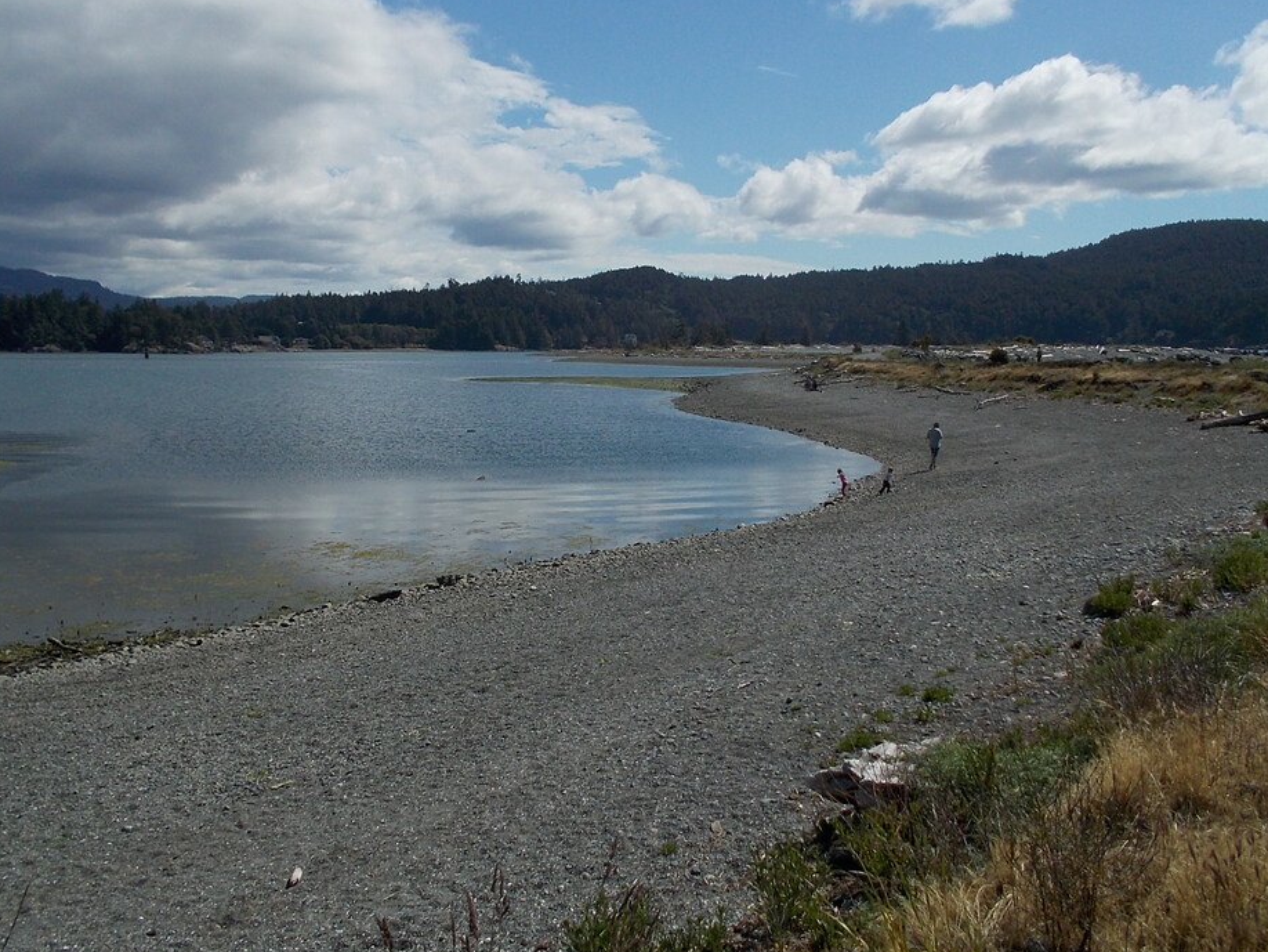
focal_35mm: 33
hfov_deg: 55.3
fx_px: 1209
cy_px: 427
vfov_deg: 42.9
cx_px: 607
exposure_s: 1/1600
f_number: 3.3
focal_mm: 4.1
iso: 80
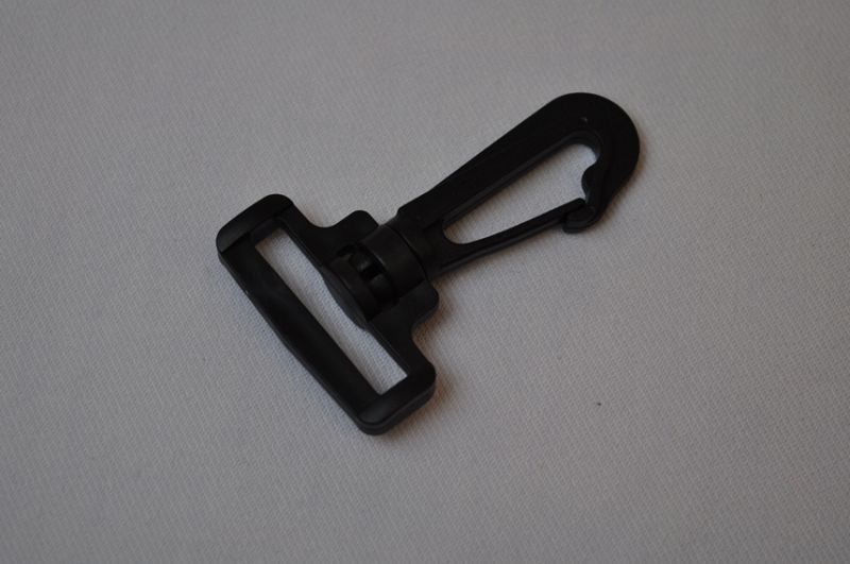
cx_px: 425
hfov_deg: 24.7
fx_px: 1945
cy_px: 282
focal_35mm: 82
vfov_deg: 16.5
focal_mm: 55
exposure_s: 1/50
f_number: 5.6
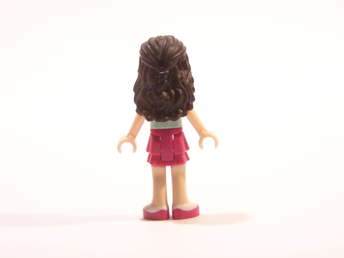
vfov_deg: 15.7
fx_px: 934
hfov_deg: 20.9
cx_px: 172
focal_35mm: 94
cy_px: 129
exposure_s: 1/45
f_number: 3.2
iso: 400
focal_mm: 15.6
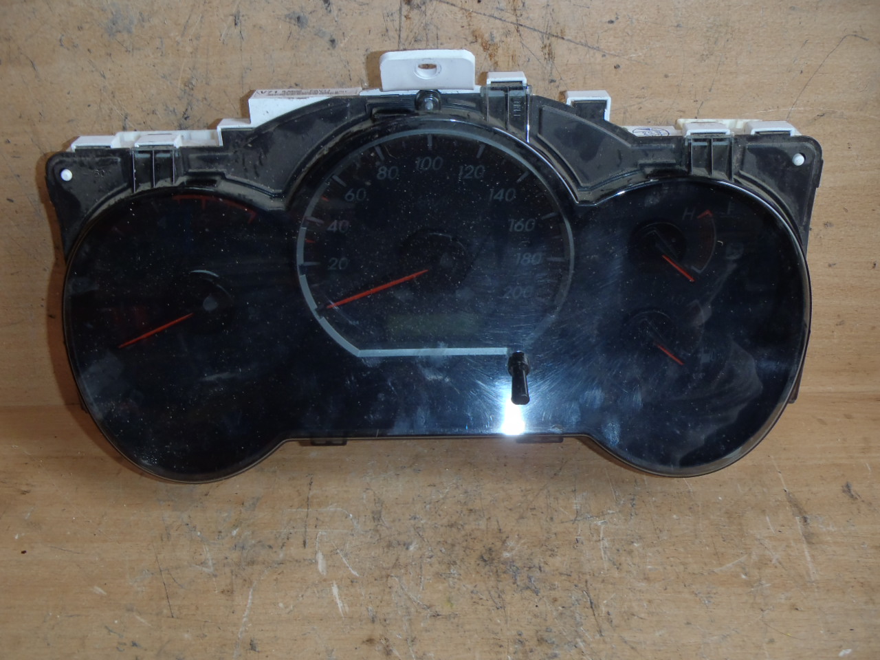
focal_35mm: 38
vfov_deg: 37.7
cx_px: 440
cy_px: 330
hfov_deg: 49.0
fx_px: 966
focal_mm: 6.83
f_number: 4.6
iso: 100
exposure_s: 1/40
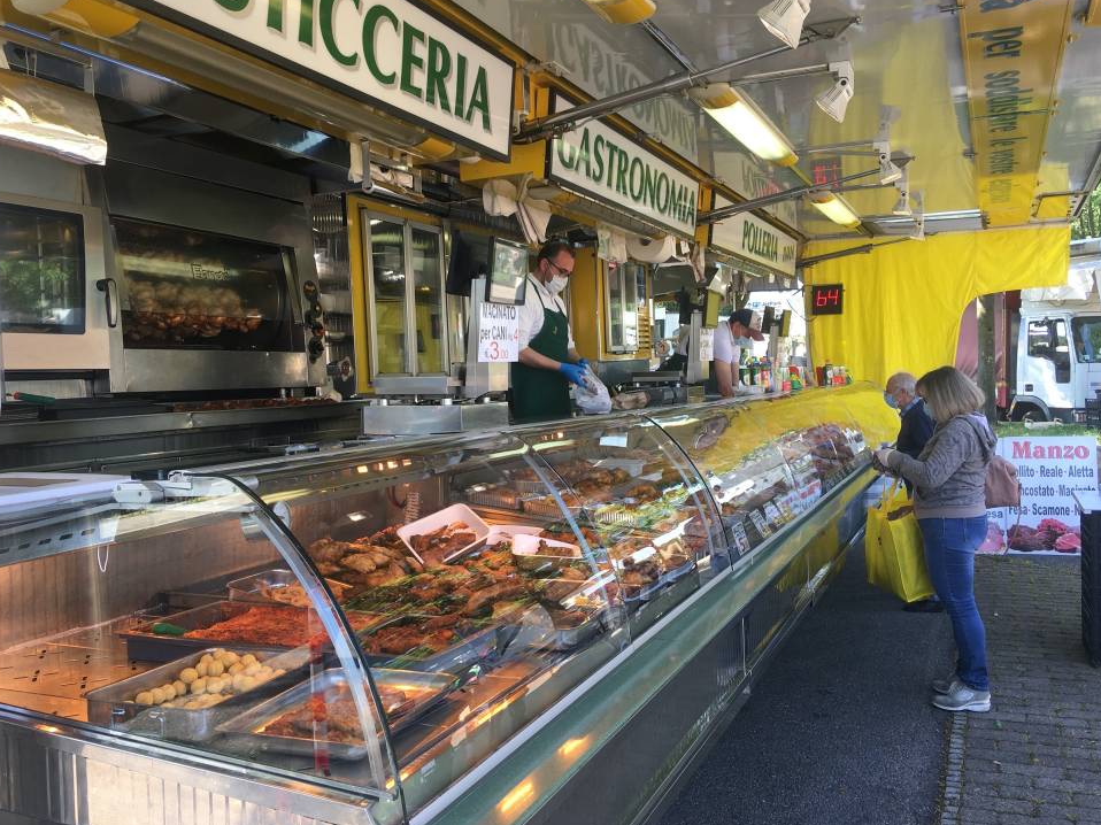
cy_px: 409
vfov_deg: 45.4
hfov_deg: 58.4
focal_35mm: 31
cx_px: 552
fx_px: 986
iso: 25
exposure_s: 1/100
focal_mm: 4.15
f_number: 2.2
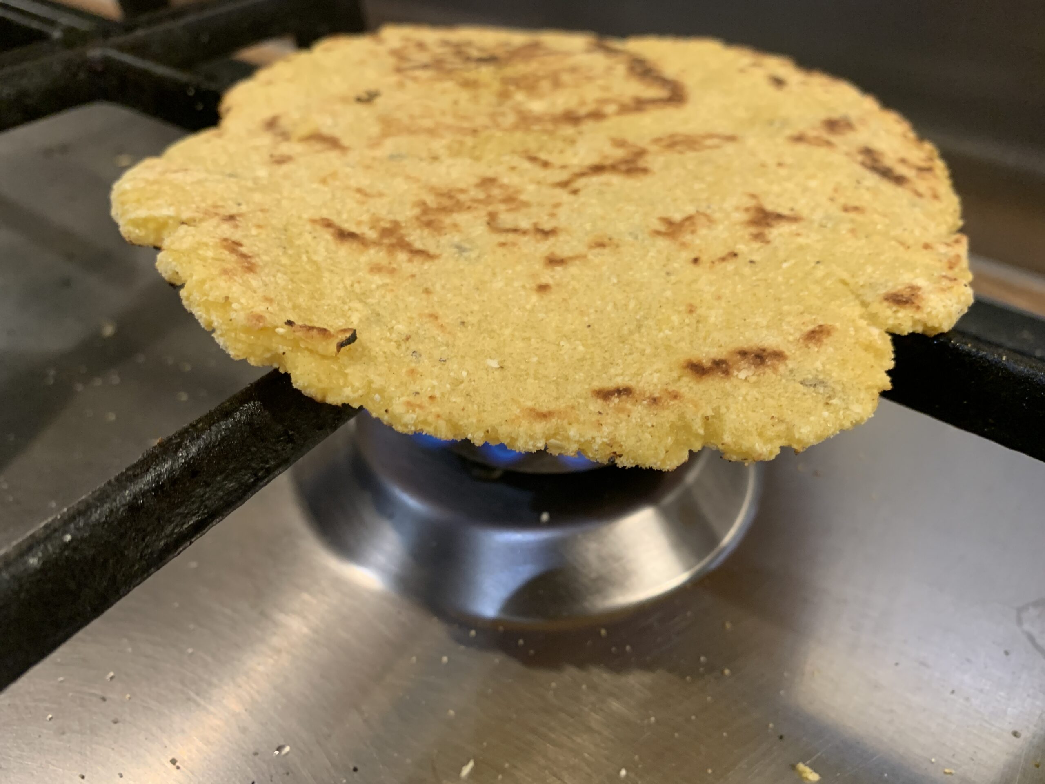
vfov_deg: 53.1
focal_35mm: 26
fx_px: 785
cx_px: 522
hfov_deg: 67.3
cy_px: 392
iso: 160
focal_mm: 4.25
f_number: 1.8
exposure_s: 1/50
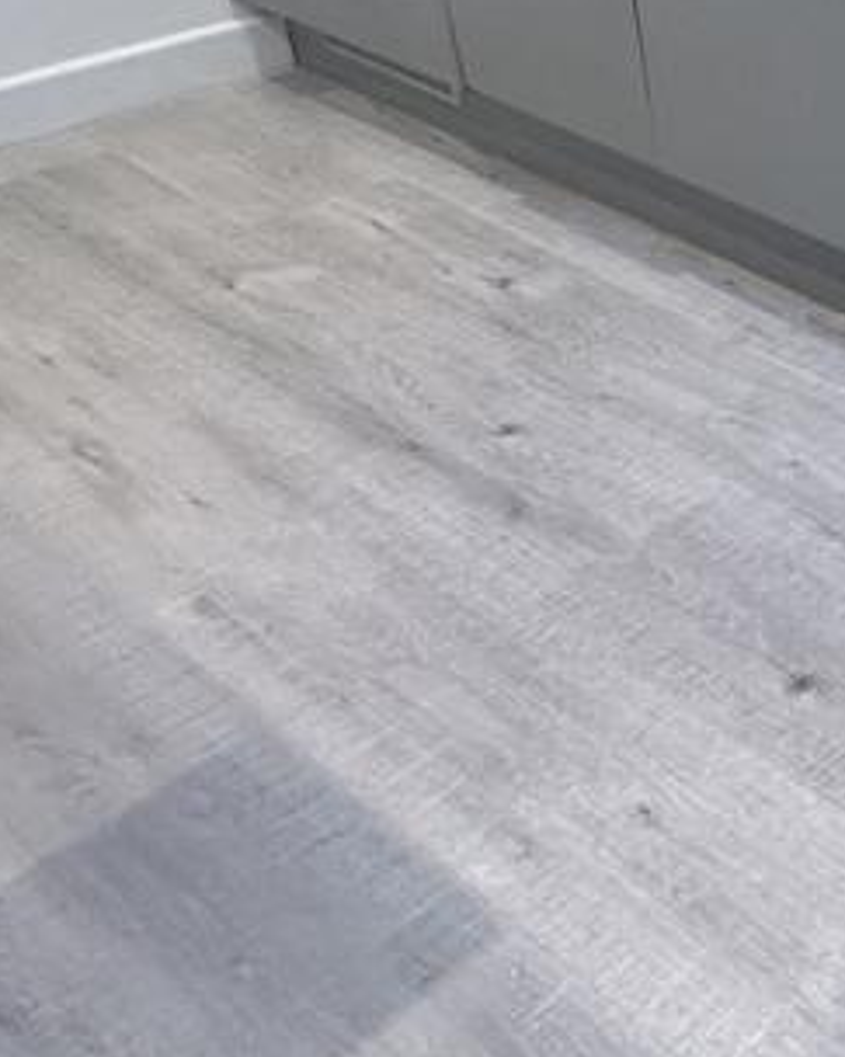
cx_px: 1540
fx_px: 1439
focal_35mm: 46
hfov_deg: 21.2
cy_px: -76
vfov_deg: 35.2
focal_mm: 2.22
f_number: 2.2
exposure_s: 1/100
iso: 160
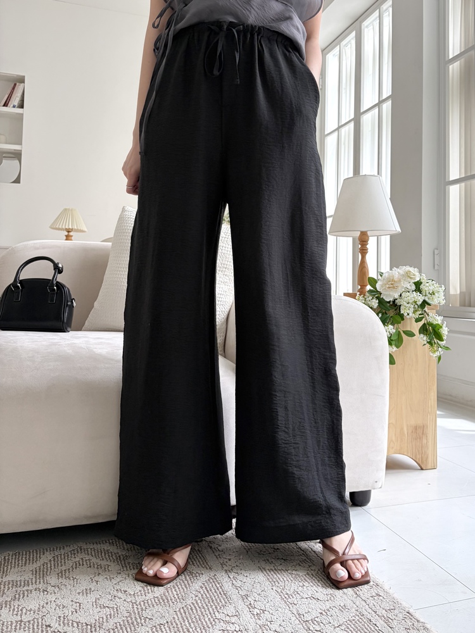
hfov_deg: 53.1
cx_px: 238
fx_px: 476
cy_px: 316
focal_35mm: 26
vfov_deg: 67.3
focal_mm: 5.96
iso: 32
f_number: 1.6
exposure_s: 1/120
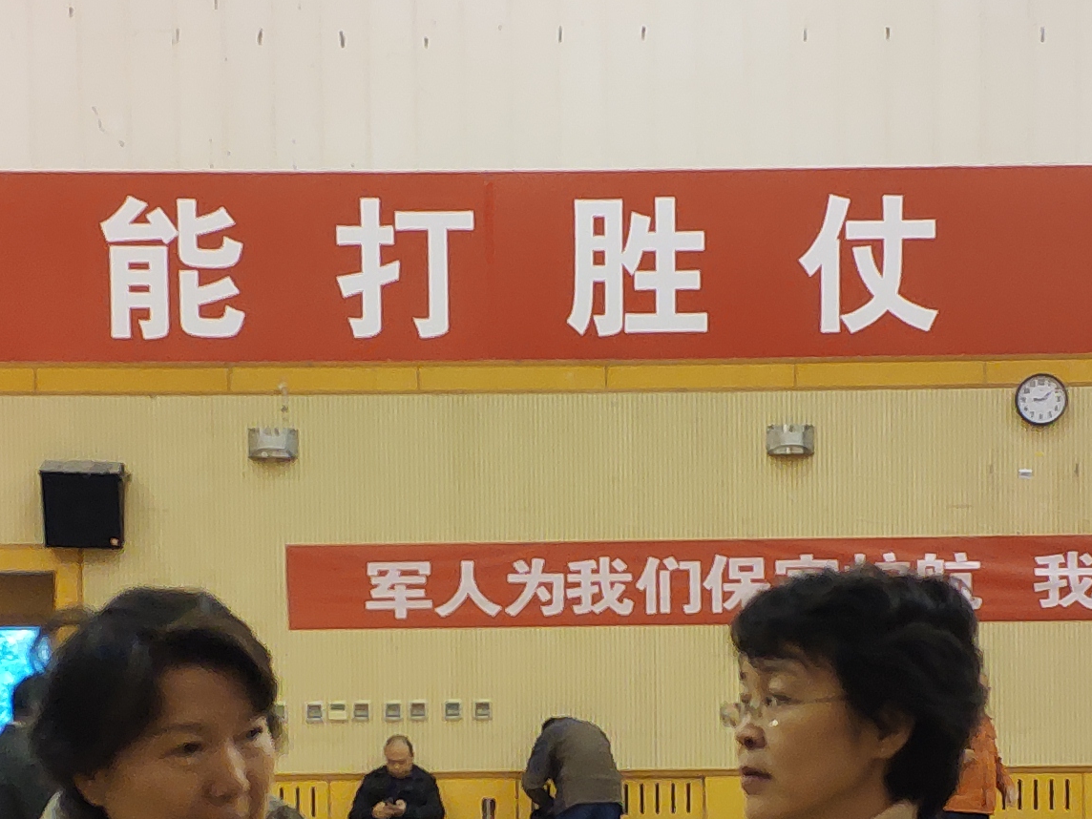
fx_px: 2334
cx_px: 548
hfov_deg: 26.3
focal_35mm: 74
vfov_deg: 19.6
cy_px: 712
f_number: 1.8
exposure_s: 1/50
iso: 306
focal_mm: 4.22
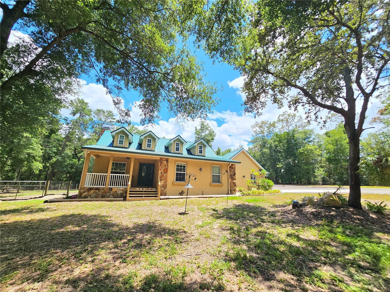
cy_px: 146
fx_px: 146
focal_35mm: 13
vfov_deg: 89.9
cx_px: 195
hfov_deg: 106.2
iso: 50
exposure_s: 1/1250
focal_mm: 2.2
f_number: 2.2
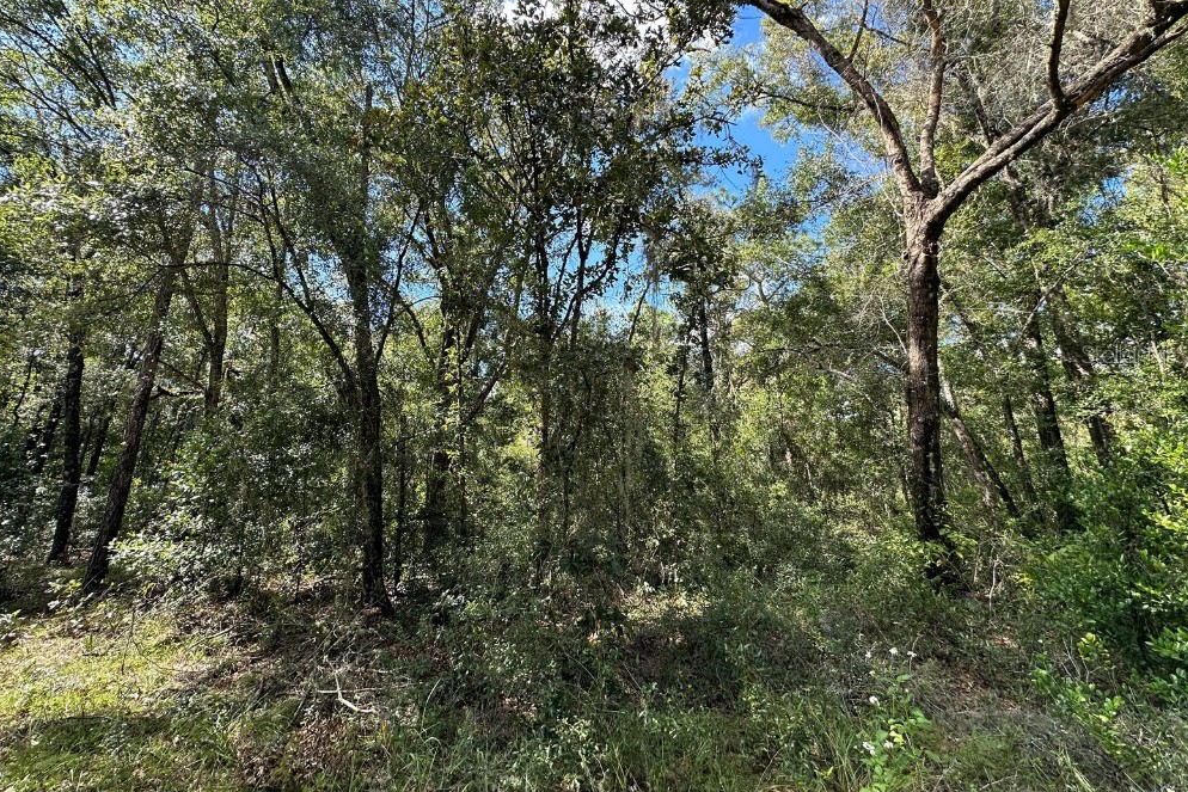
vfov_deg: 77.1
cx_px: 582
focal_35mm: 15
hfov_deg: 100.4
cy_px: 354
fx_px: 495
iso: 40
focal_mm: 2.22
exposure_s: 1/308
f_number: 2.2
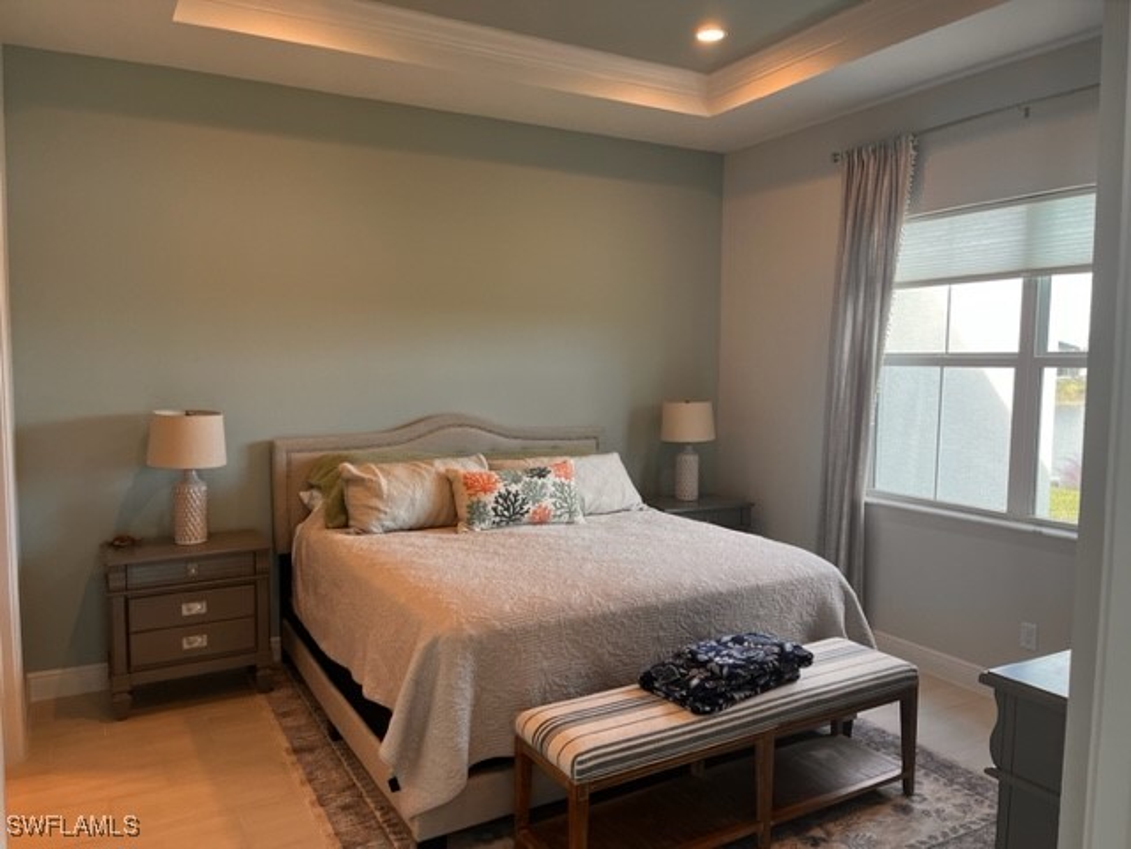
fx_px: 849
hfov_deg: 67.3
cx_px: 566
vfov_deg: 53.1
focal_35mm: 26
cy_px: 424
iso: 100
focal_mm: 5.1
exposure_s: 1/120
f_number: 1.6
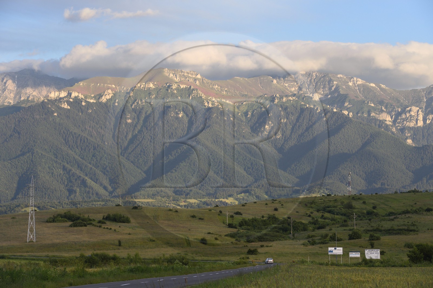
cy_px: 144
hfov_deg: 15.2
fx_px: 1622
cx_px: 216
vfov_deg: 10.1
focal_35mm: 135
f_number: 11
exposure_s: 1/200
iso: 800
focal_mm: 135
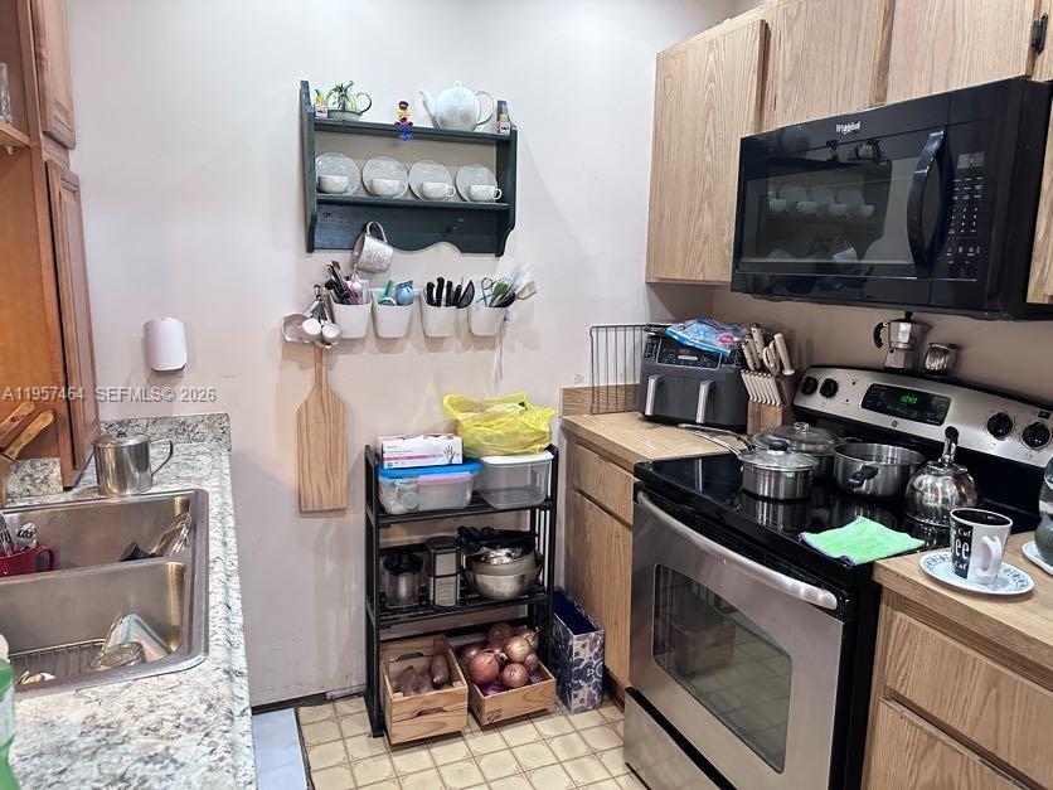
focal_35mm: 24
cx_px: 526
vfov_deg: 56.8
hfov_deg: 71.6
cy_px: 395
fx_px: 730
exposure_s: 1/60
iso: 640
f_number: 1.78
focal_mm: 6.86
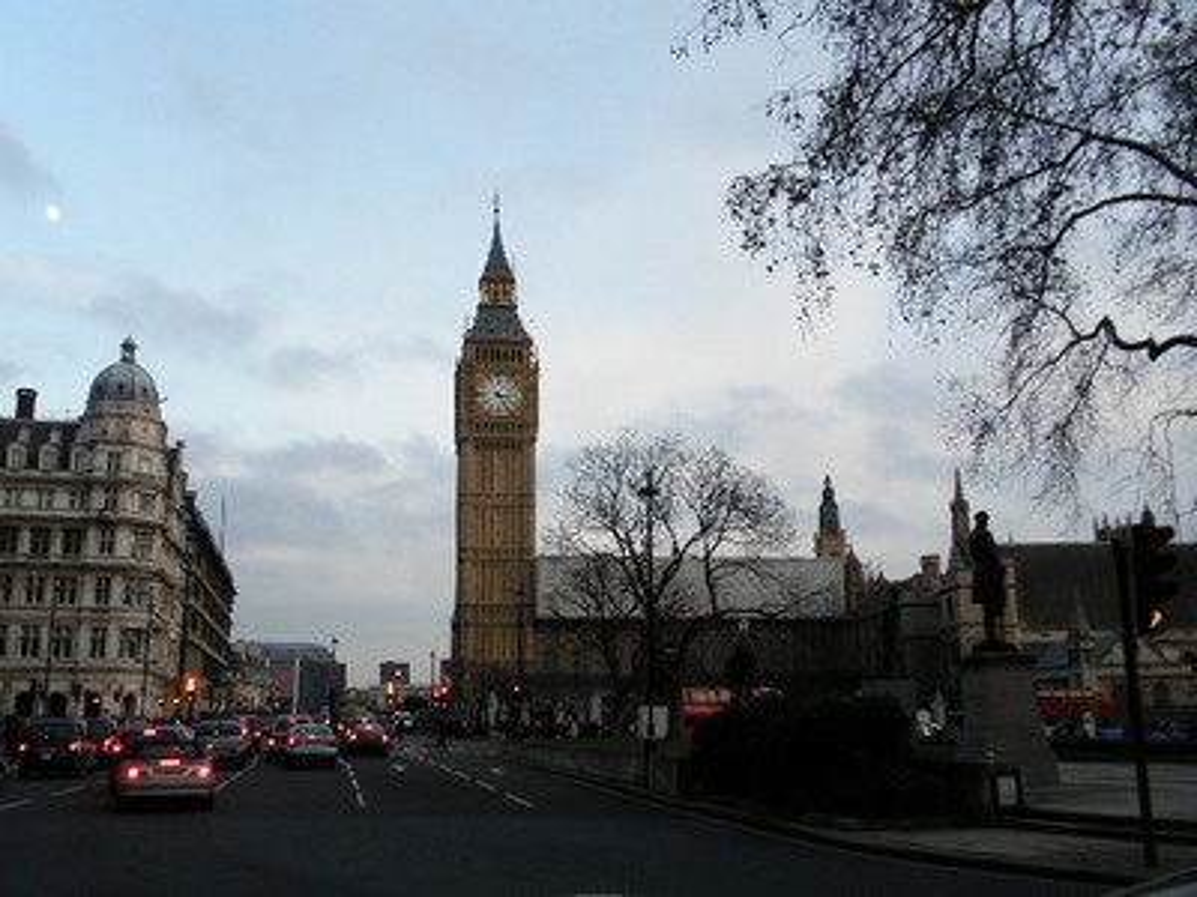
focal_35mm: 37
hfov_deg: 50.1
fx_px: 1279
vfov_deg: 38.7
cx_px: 598
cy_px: 448
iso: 64
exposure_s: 1/80
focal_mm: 6.6
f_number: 3.5
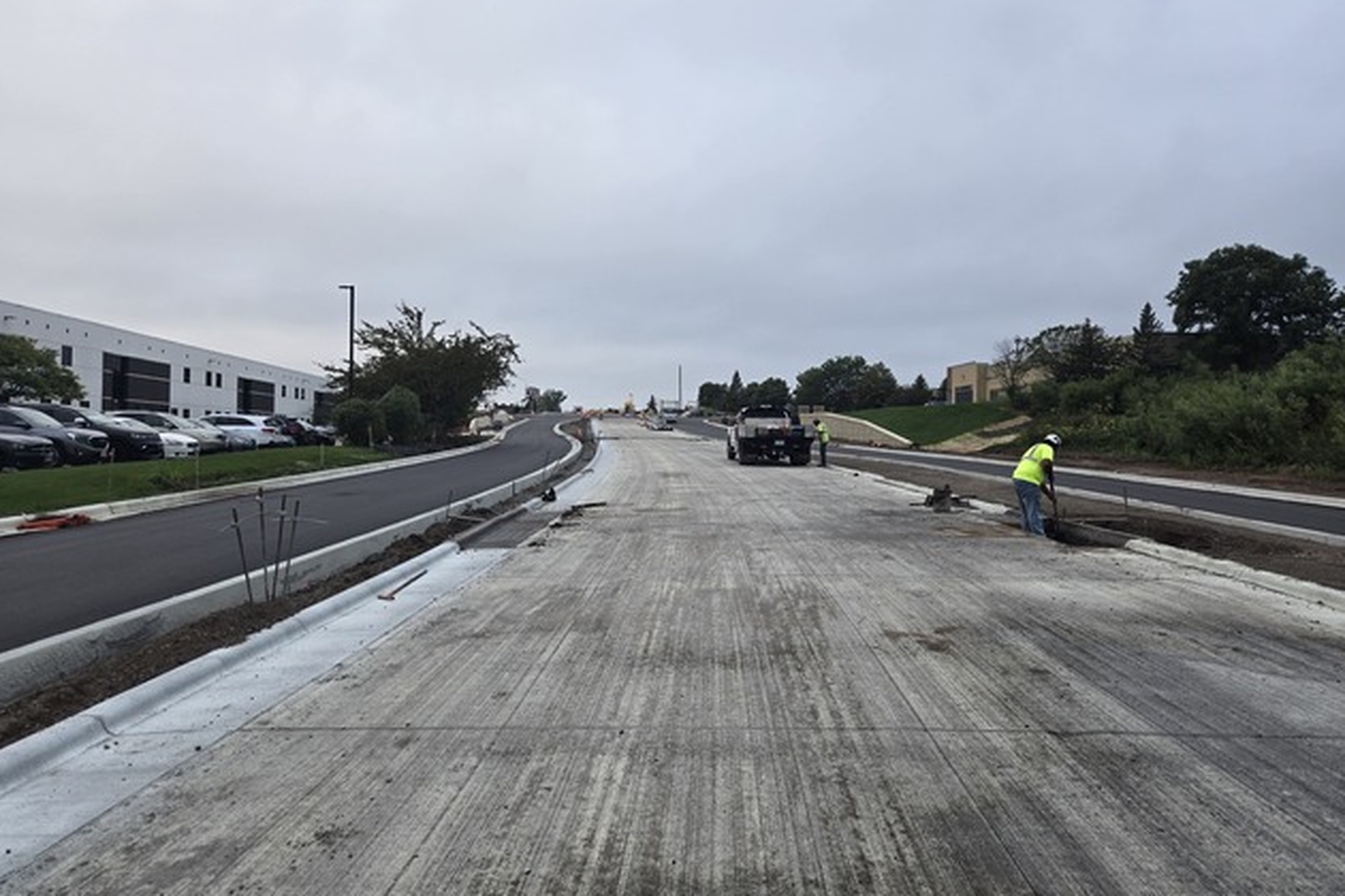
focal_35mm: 25
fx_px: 934
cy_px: 433
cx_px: 670
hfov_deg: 71.5
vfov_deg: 51.3
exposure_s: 1/338
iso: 25
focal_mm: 5.4
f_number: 1.8
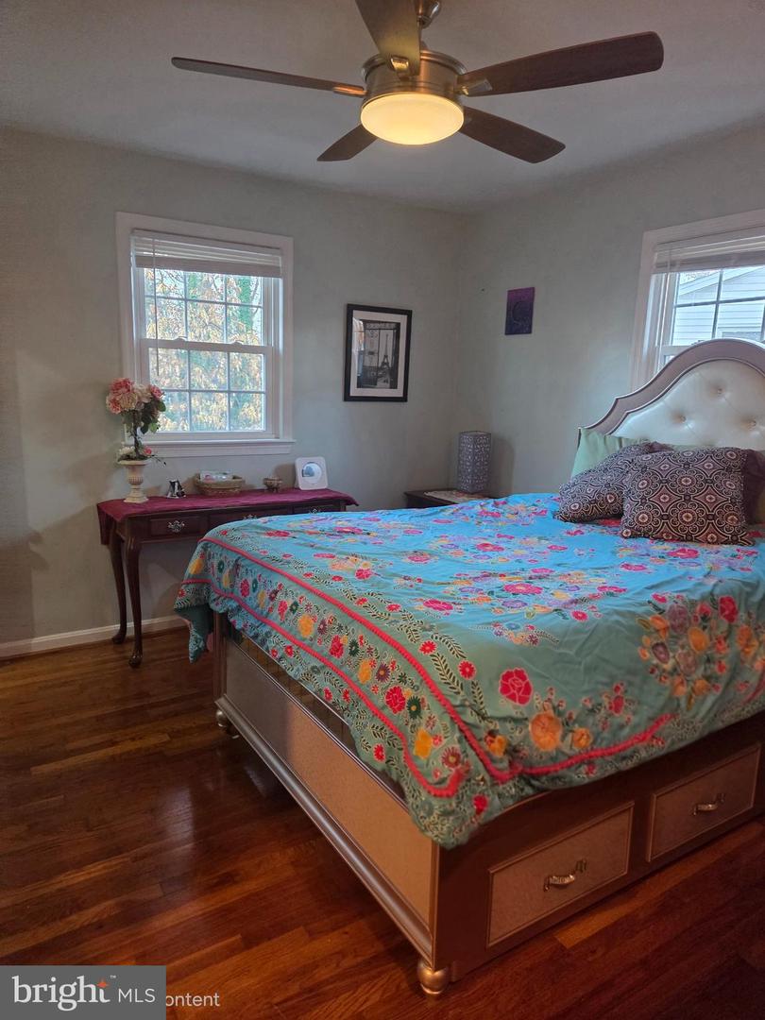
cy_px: 510
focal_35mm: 23
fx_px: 678
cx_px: 382
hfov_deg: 58.9
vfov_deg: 73.9
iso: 1000
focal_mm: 5.4
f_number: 1.8
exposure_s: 1/120
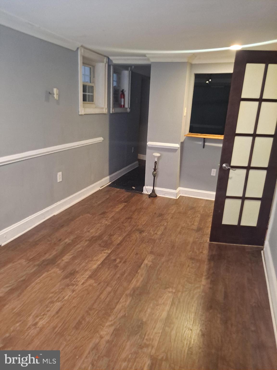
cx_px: 138
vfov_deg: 69.4
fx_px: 267
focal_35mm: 25
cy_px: 185
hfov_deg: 54.9
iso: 500
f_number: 2
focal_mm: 4.6
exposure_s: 1/20
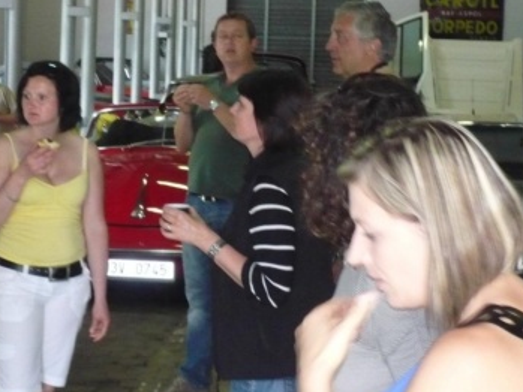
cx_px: 199
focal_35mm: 106
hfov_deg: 18.5
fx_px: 1602
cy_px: 134
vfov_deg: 14.0
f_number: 4.2
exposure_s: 1/30
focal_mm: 12.2
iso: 500
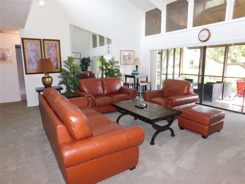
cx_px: 122
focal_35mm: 23
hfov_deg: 73.9
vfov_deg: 58.9
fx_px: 163
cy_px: 92
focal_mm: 4
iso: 220
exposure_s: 1/30
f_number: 3
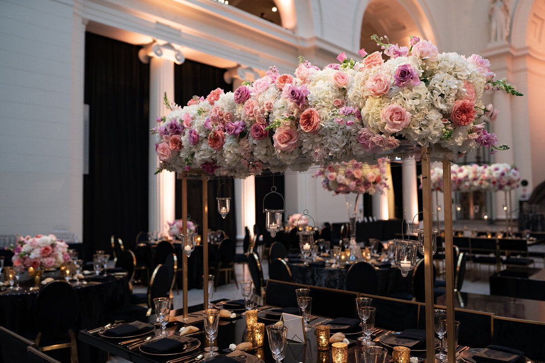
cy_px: 182
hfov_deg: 65.5
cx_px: 272
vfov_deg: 46.4
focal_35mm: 28
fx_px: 424
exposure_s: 1/125
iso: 1000
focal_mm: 28
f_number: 2.2
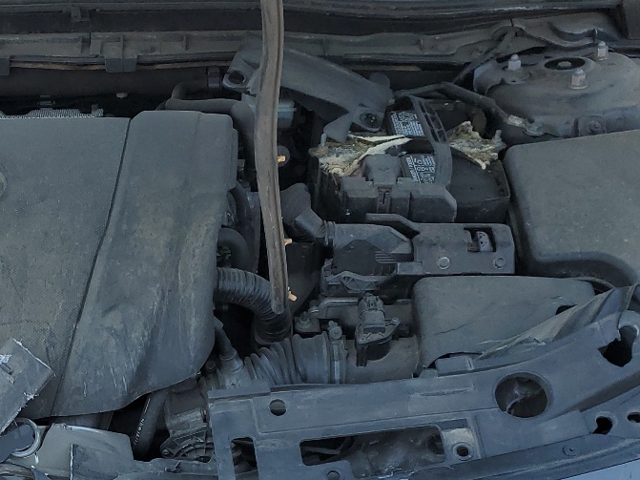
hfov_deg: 30.1
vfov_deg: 22.9
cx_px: 88
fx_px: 1146
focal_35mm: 62
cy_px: 453
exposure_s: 1/1000
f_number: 1.5
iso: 50
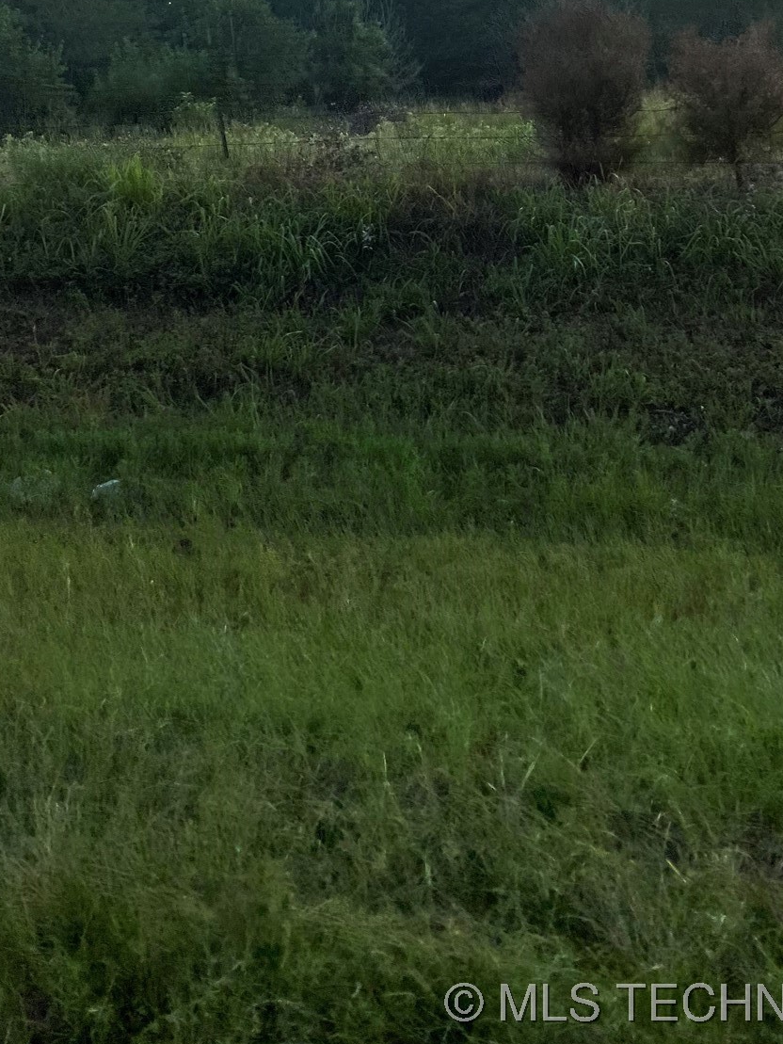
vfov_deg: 39.7
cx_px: 535
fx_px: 1357
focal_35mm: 45
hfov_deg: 31.9
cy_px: 153
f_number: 1.5
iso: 50
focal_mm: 5.7
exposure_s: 1/1645
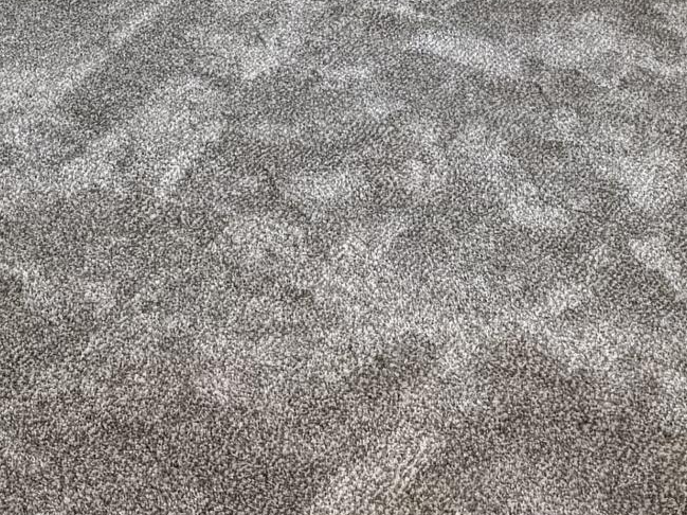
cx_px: 113
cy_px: -584
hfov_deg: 17.6
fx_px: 2202
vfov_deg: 11.7
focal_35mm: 111
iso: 100
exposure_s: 1/249
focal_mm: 6.76
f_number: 1.78
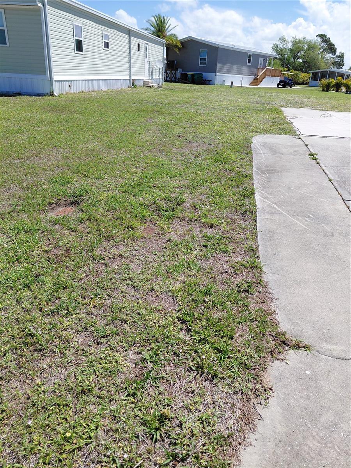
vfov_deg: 69.4
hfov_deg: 54.9
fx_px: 338
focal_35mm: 25
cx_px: 176
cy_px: 234
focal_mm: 4.69
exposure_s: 1/2769
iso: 50
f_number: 1.8
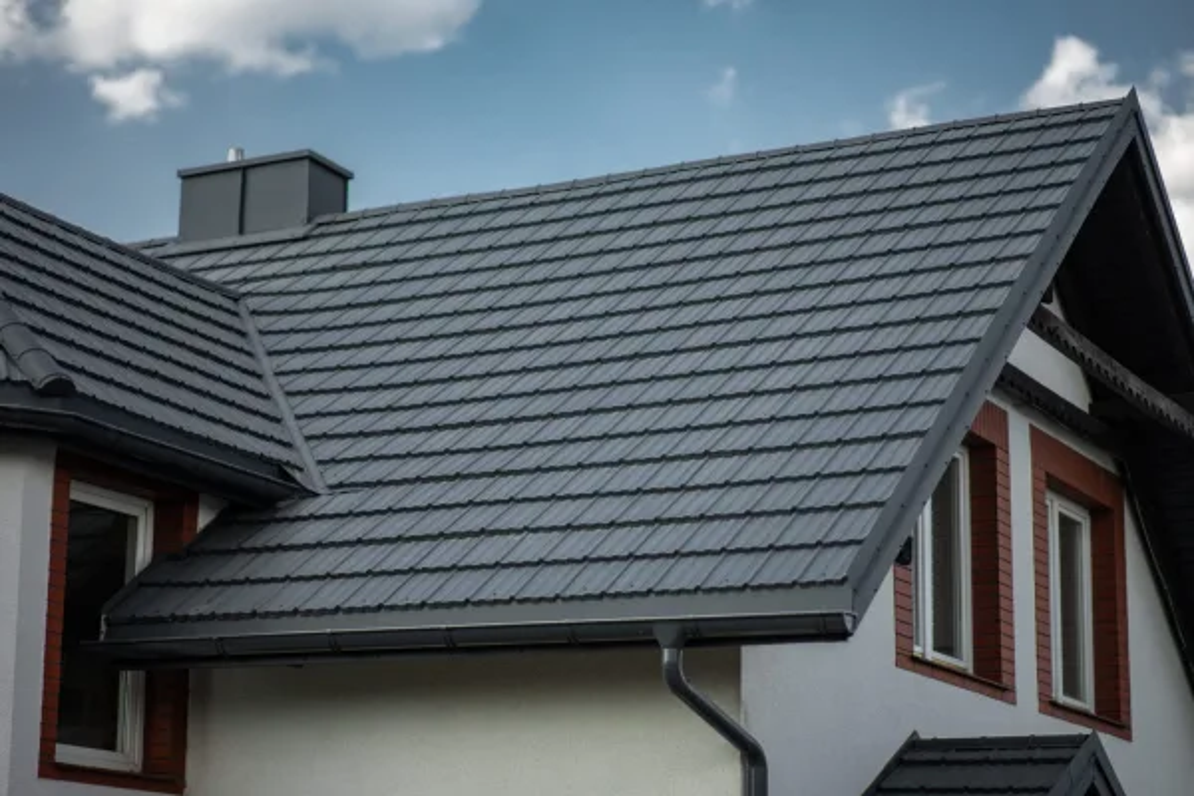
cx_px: 597
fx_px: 2819
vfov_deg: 16.1
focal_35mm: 85
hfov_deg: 23.9
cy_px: 398
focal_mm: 85
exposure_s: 1/1600
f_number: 1.4
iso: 64
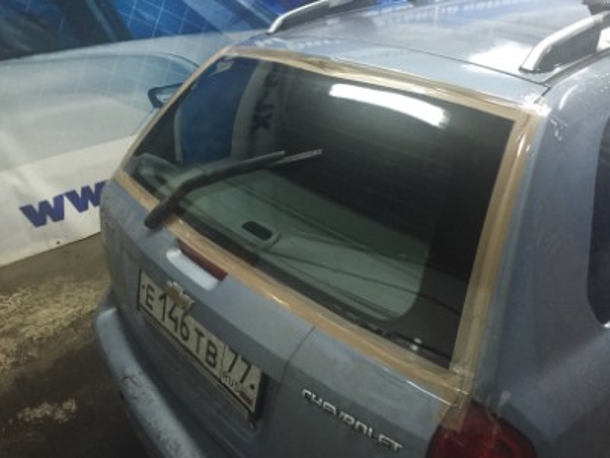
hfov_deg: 61.7
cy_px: 229
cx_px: 305
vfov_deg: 48.2
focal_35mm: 29
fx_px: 511
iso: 250
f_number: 2.2
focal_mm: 4.15
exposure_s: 1/25
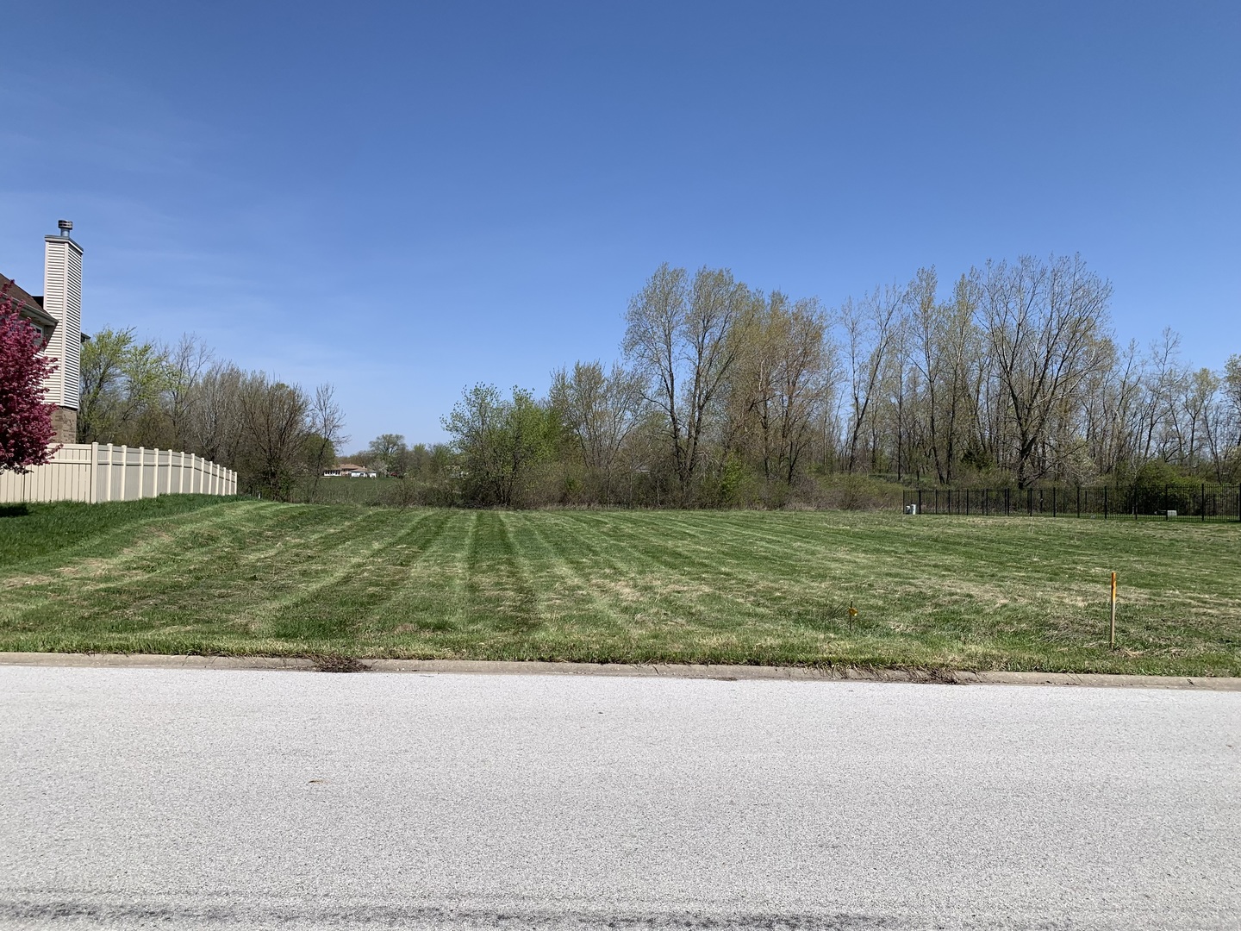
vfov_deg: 53.1
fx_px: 932
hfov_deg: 67.3
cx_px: 620
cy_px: 466
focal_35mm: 26
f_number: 1.8
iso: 25
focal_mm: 4.25
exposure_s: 1/3401
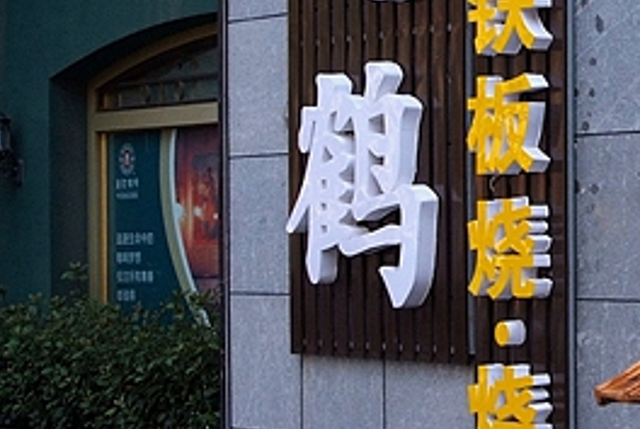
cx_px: 727
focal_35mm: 163
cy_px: 225
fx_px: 2903
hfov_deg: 12.3
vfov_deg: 8.5
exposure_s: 1/285
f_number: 7.1
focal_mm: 32
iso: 400
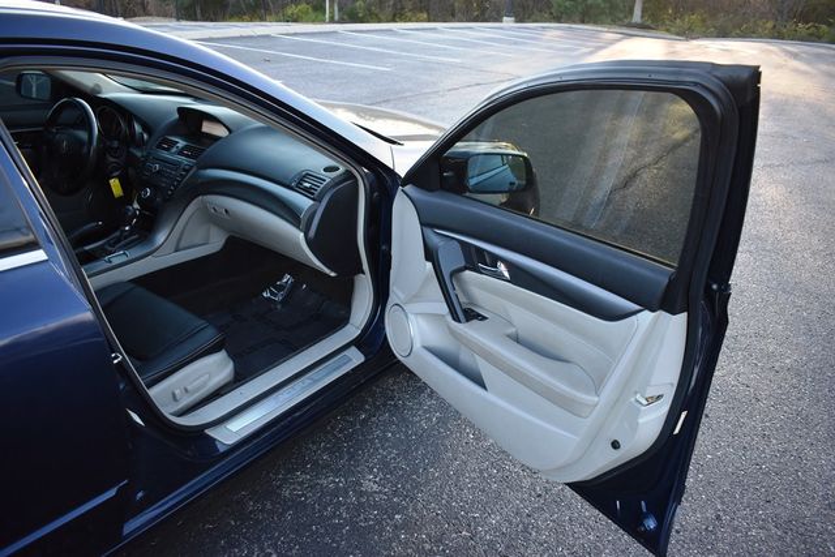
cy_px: 278
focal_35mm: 27
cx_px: 418
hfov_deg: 67.4
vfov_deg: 48.0
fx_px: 626
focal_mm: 18
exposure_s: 1/250
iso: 500
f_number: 3.5
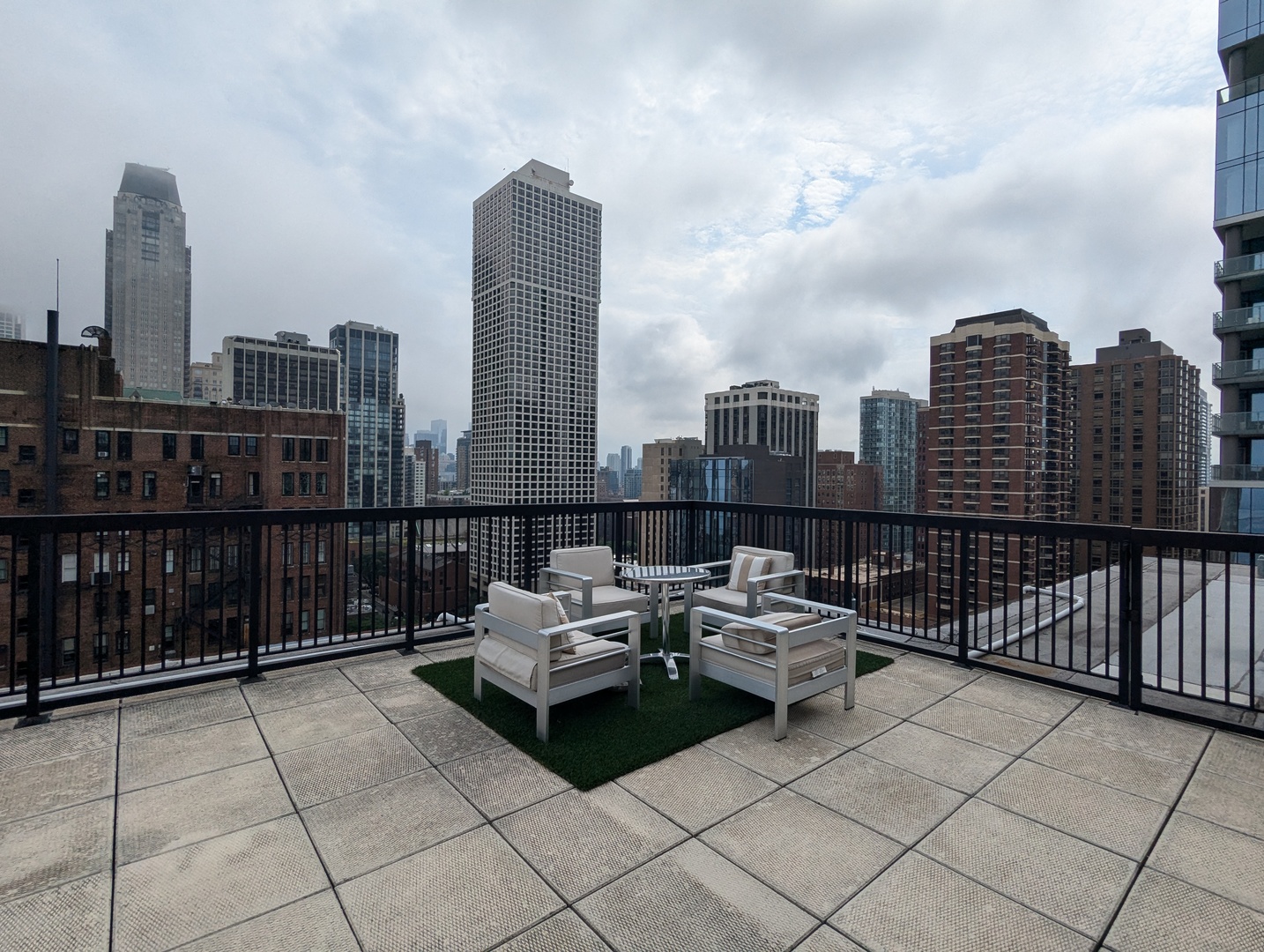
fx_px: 585
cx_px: 632
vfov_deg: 78.3
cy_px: 476
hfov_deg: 94.4
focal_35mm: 16
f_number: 2.2
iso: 50
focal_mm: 2.35
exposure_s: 1/3861
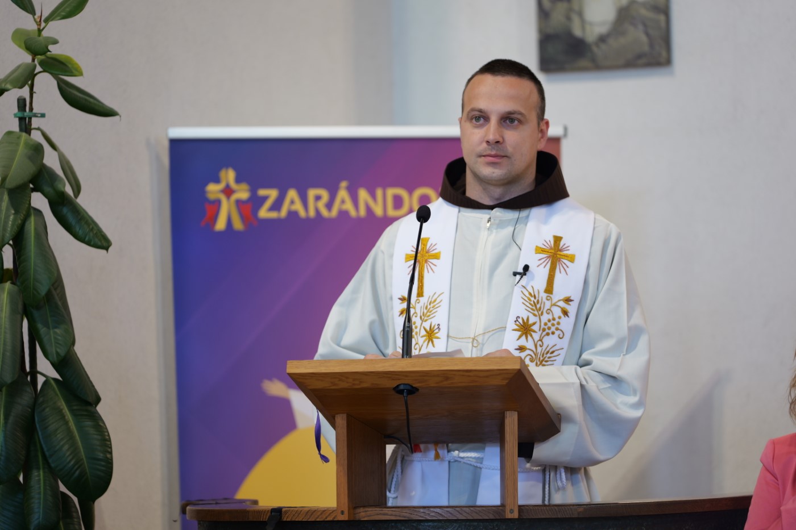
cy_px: 265
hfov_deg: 11.6
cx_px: 398
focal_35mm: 178
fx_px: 3935
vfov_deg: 7.7
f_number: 2.8
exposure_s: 1/40
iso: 400
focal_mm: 178
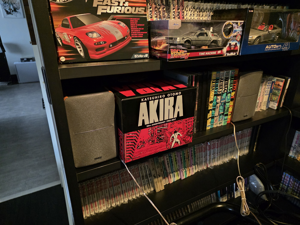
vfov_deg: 58.9
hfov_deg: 73.9
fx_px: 199
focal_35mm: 23
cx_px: 150
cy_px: 112
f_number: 1.7
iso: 2000
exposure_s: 1/120
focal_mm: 6.25
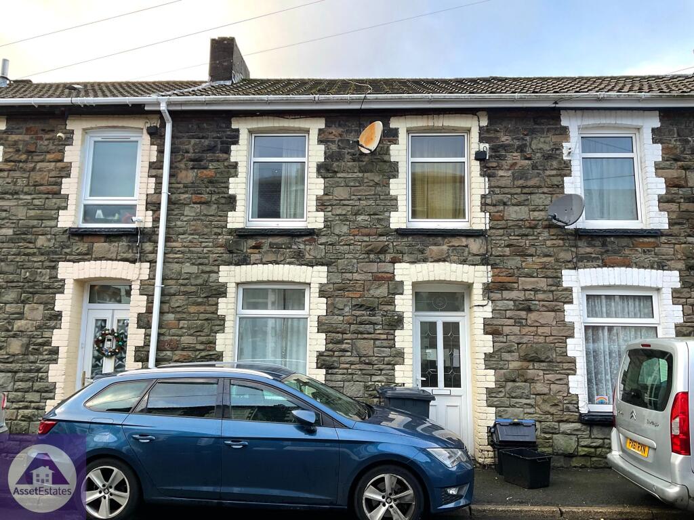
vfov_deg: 48.2
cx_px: 347
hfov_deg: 61.7
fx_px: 581
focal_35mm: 29
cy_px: 260
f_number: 1.8
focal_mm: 3
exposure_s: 1/122
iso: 25
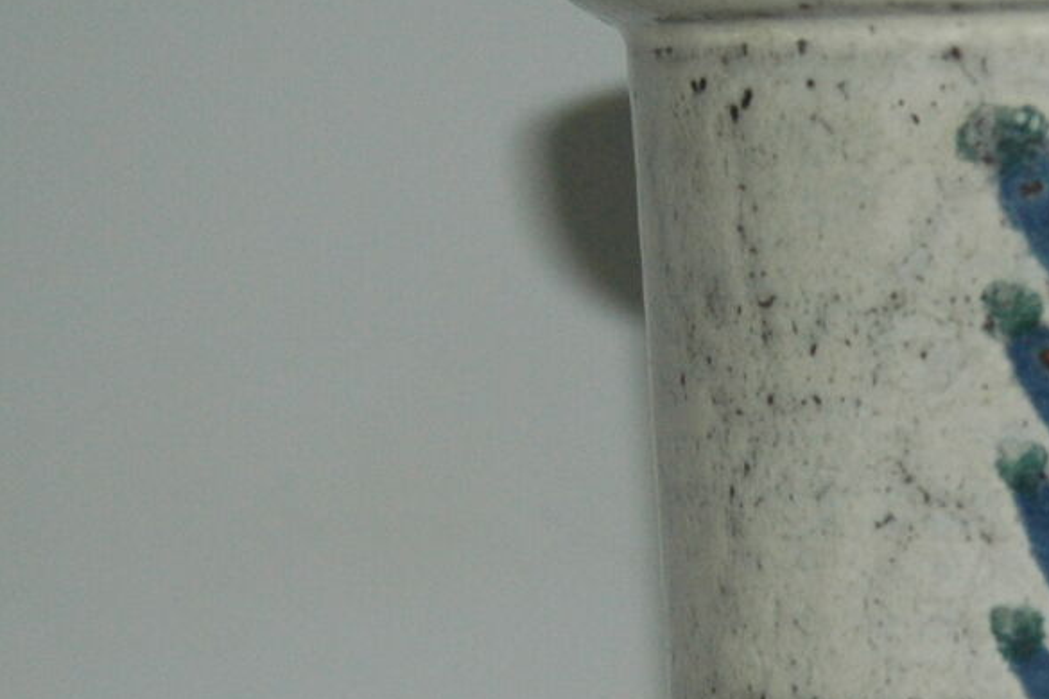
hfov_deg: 11.4
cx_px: 1146
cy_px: 651
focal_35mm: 178
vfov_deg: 7.7
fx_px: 5184
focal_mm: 31
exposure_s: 1/60
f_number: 3.5
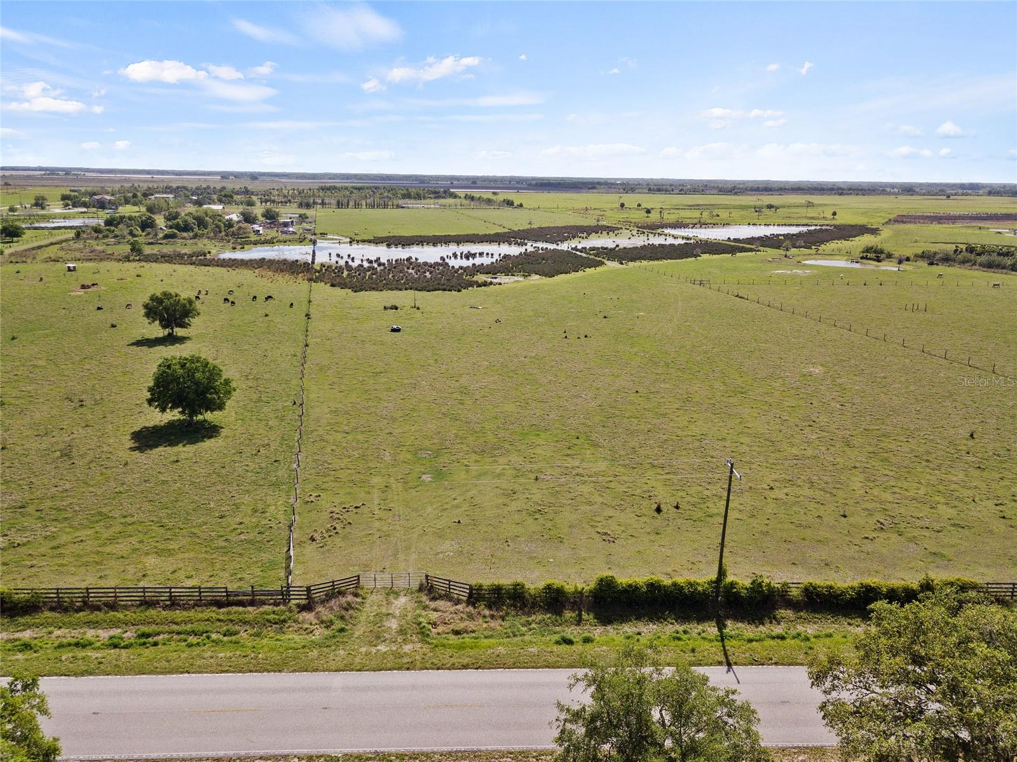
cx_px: 508
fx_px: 764
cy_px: 381
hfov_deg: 67.3
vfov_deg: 53.0
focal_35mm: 26
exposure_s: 1/2400
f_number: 2.2
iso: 100
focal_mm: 4.7
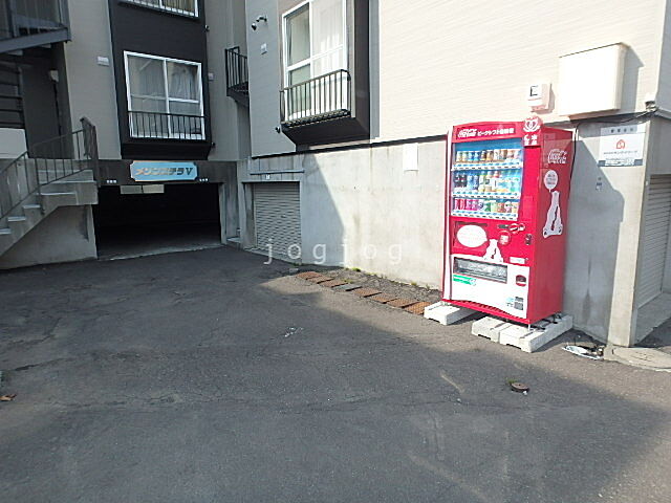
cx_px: 336
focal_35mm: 21
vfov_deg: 63.4
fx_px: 407
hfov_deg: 79.0
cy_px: 252
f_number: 3.5
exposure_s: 1/400
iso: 125
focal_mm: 3.7
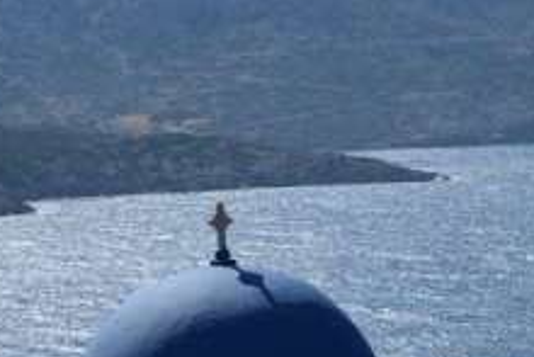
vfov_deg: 6.9
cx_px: 896
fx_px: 2969
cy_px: 335
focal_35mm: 200
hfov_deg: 9.8
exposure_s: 1/160
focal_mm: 55
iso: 110
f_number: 9
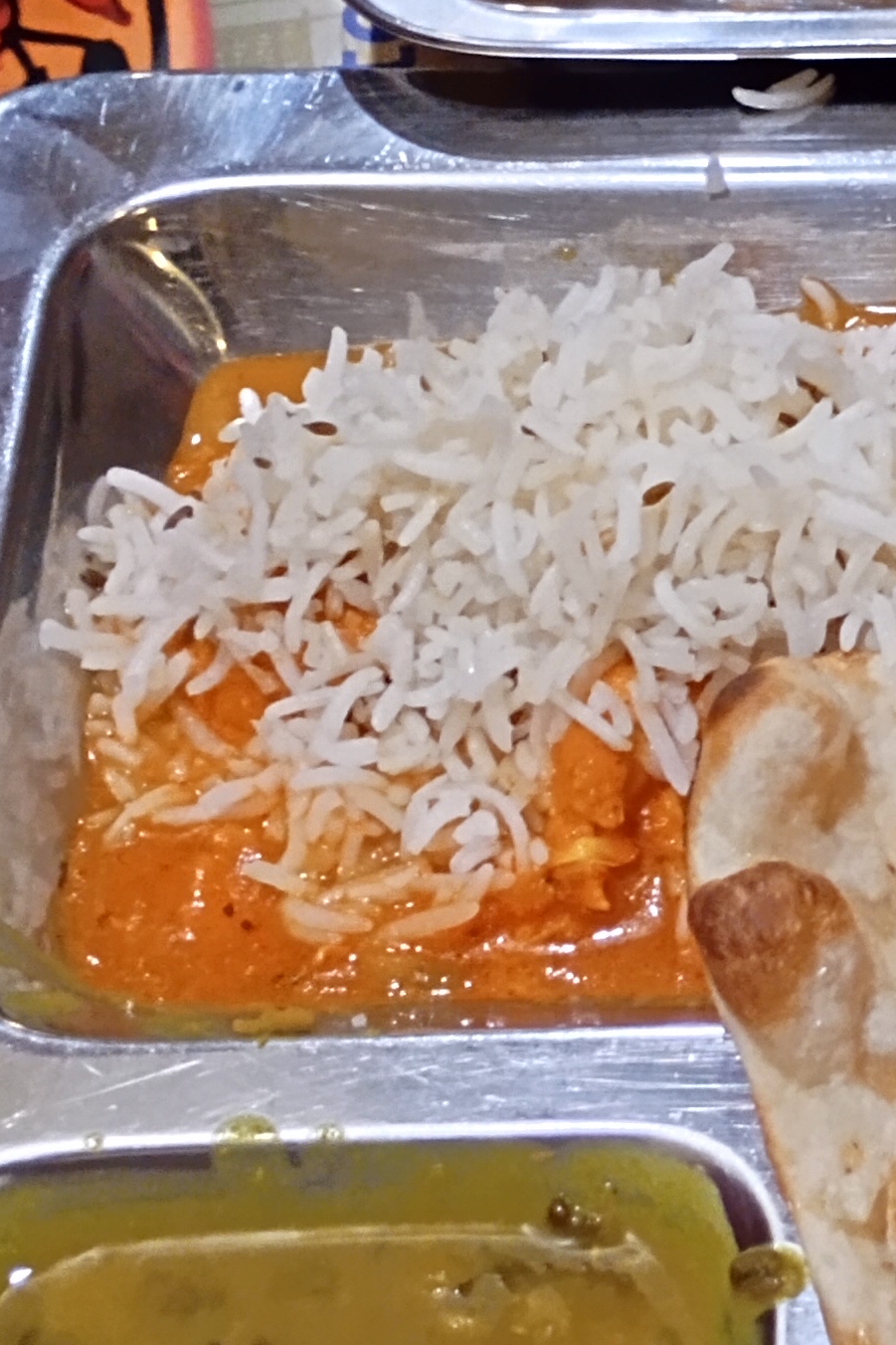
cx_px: 1408
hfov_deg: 14.3
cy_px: 939
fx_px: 3286
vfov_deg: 23.0
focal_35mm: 88
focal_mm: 4.27
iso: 871
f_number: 1.8
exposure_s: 1/20
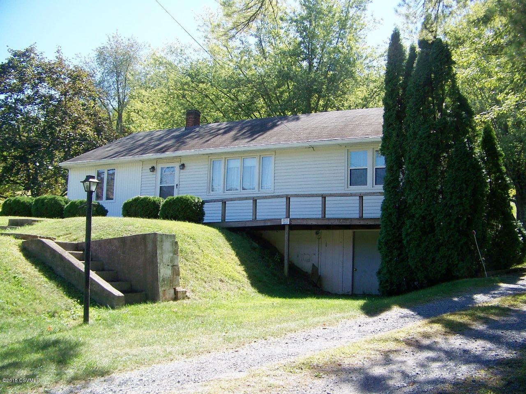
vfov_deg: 39.7
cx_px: 263
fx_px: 547
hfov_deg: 51.4
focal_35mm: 36
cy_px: 197
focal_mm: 5.85
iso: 64
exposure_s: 1/400
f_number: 2.8
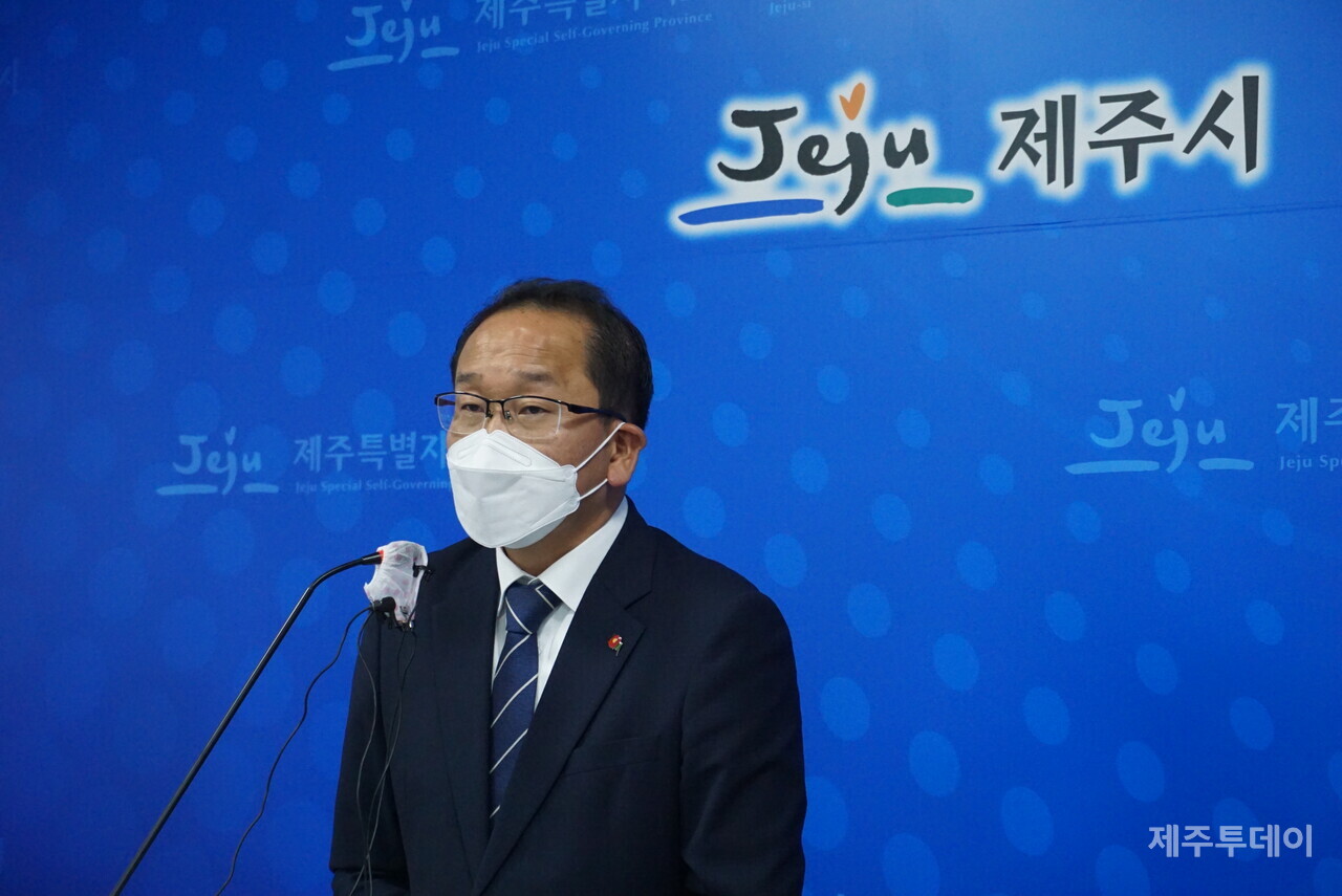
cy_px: 448
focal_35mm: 75
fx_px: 2797
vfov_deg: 18.2
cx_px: 671
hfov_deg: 27.0
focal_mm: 50
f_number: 5.6
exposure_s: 1/125
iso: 3200
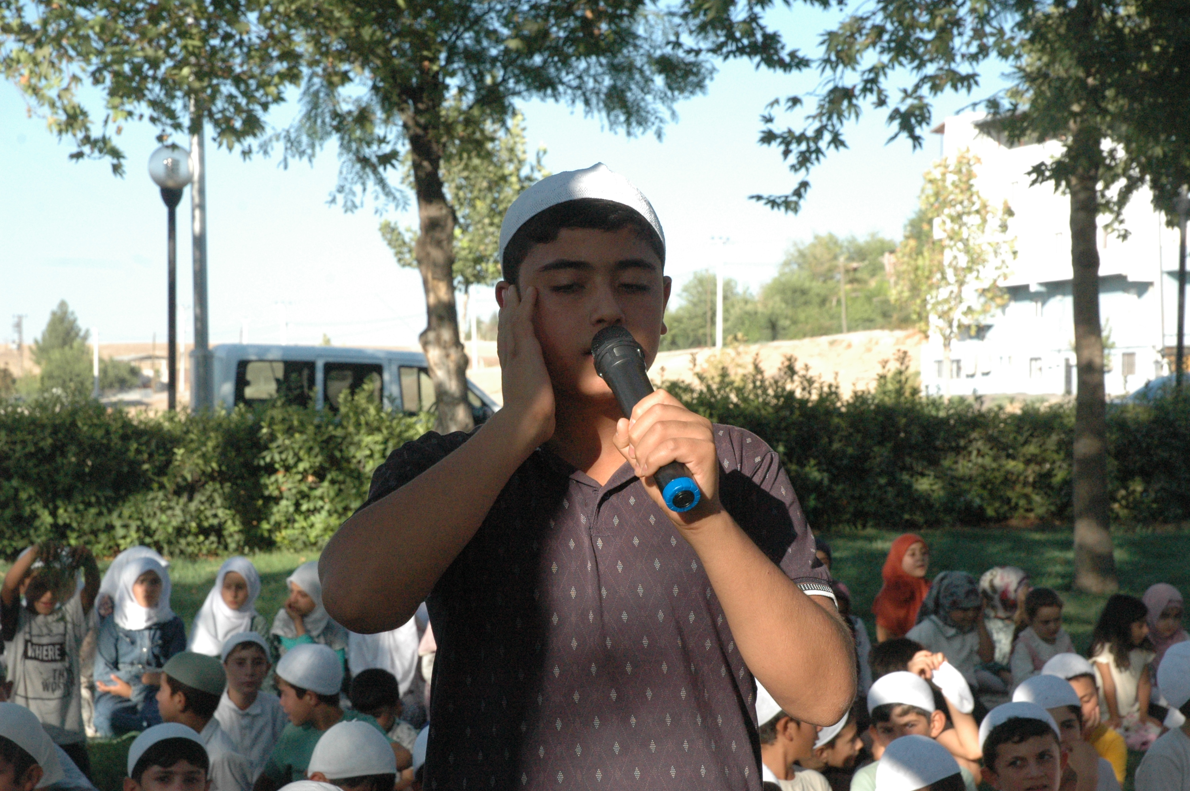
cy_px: 396
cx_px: 595
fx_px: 2477
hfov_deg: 27.0
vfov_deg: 18.1
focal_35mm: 75
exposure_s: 1/500
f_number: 11
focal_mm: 50
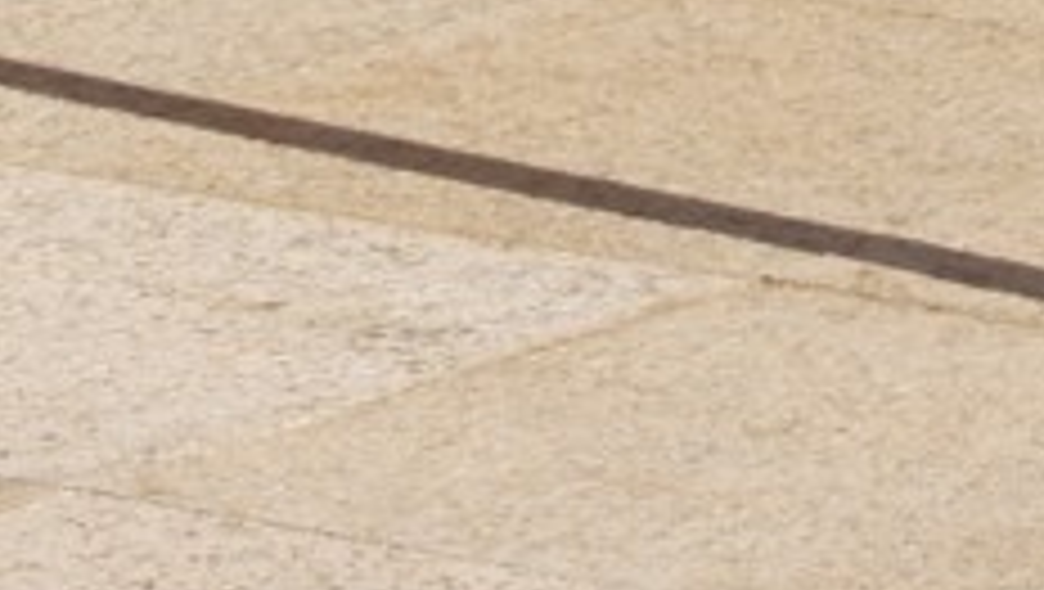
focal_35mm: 541
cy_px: -1360
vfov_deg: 2.2
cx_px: 279
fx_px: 14990
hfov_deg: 4.0
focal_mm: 50
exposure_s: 1/160
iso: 100
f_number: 8
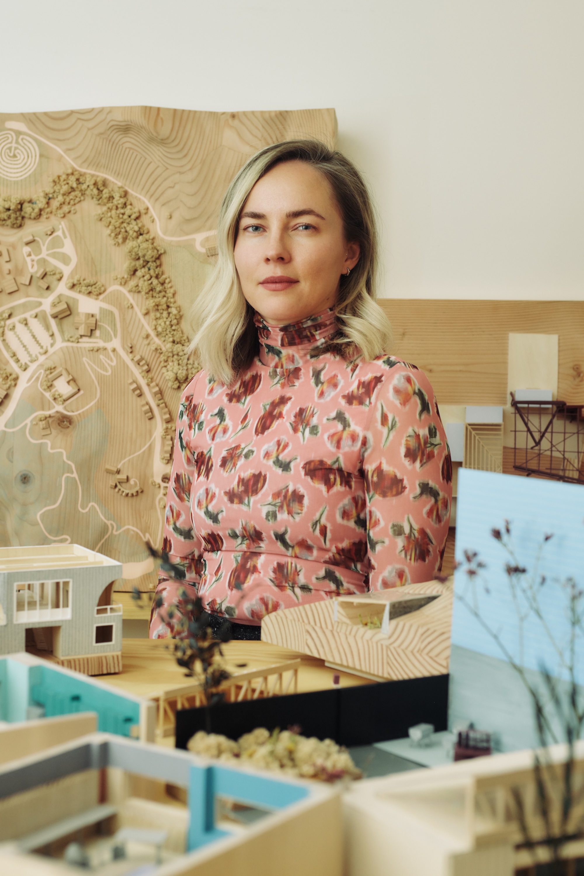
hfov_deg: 21.9
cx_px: 292
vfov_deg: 32.4
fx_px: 1509
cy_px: 438
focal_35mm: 62
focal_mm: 62
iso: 800
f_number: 6.3
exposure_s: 1/100
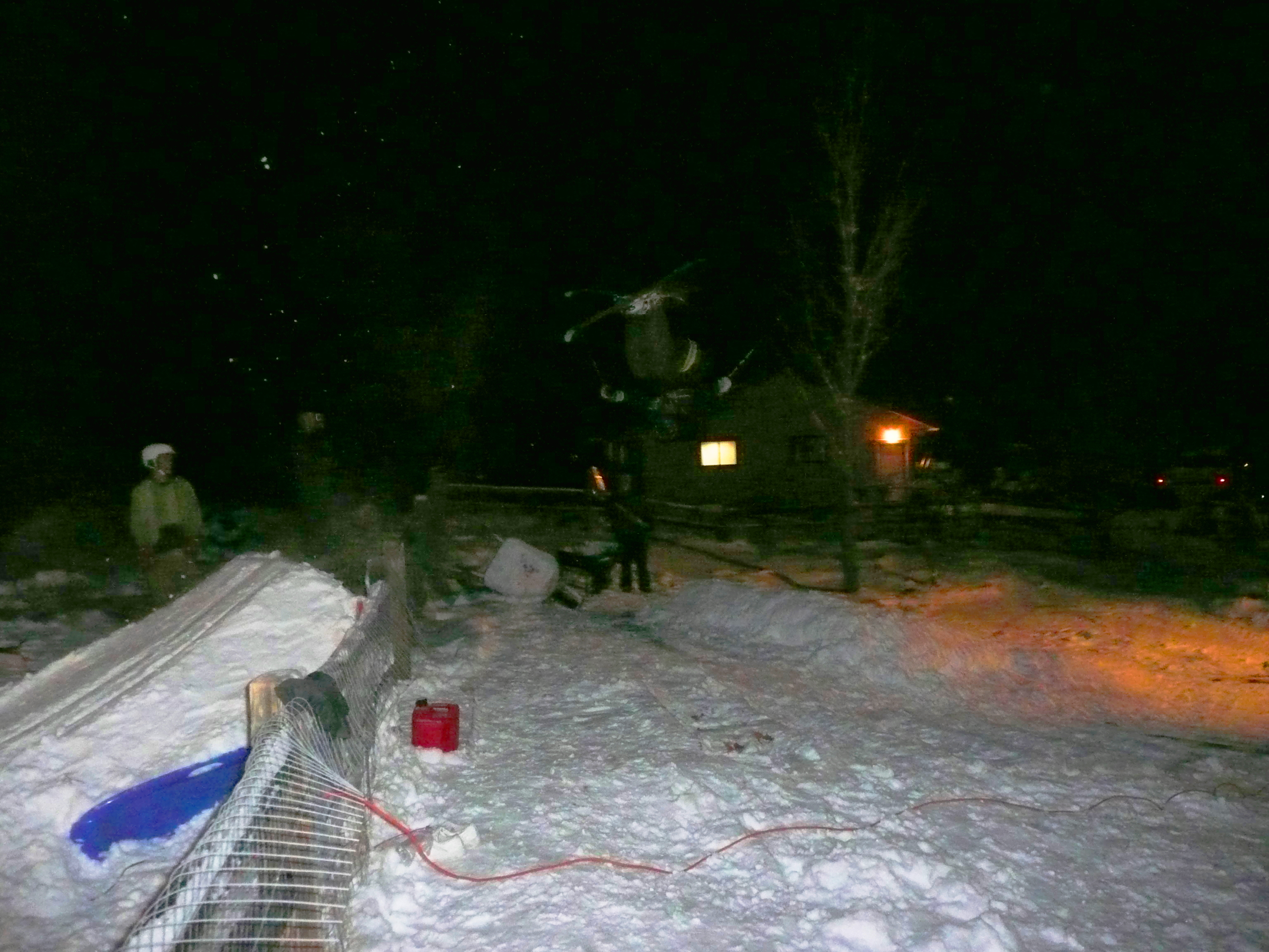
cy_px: 476
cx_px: 634
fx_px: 1026
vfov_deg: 49.7
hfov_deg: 63.4
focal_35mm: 28
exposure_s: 1/30
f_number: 3.3
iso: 640
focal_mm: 4.6
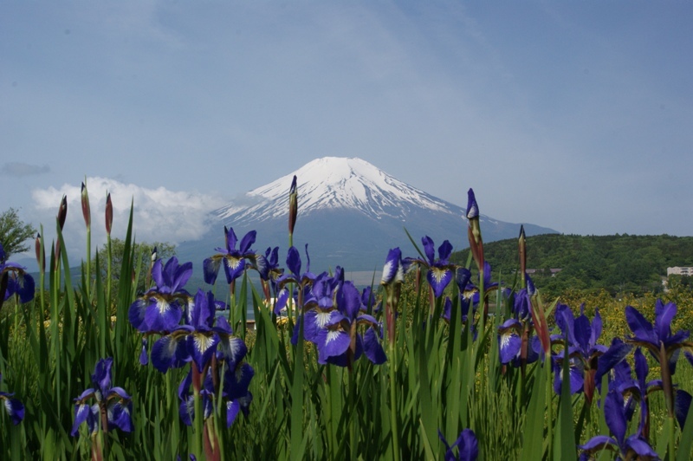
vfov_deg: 31.8
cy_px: 230
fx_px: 808
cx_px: 346
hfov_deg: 46.4
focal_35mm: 42
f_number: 20
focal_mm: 28
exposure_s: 1/320
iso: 400
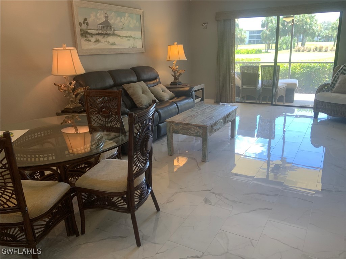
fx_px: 290
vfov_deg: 48.2
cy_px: 130
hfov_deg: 61.7
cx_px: 173
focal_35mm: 29
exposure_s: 1/60
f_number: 1.8
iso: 40
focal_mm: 3
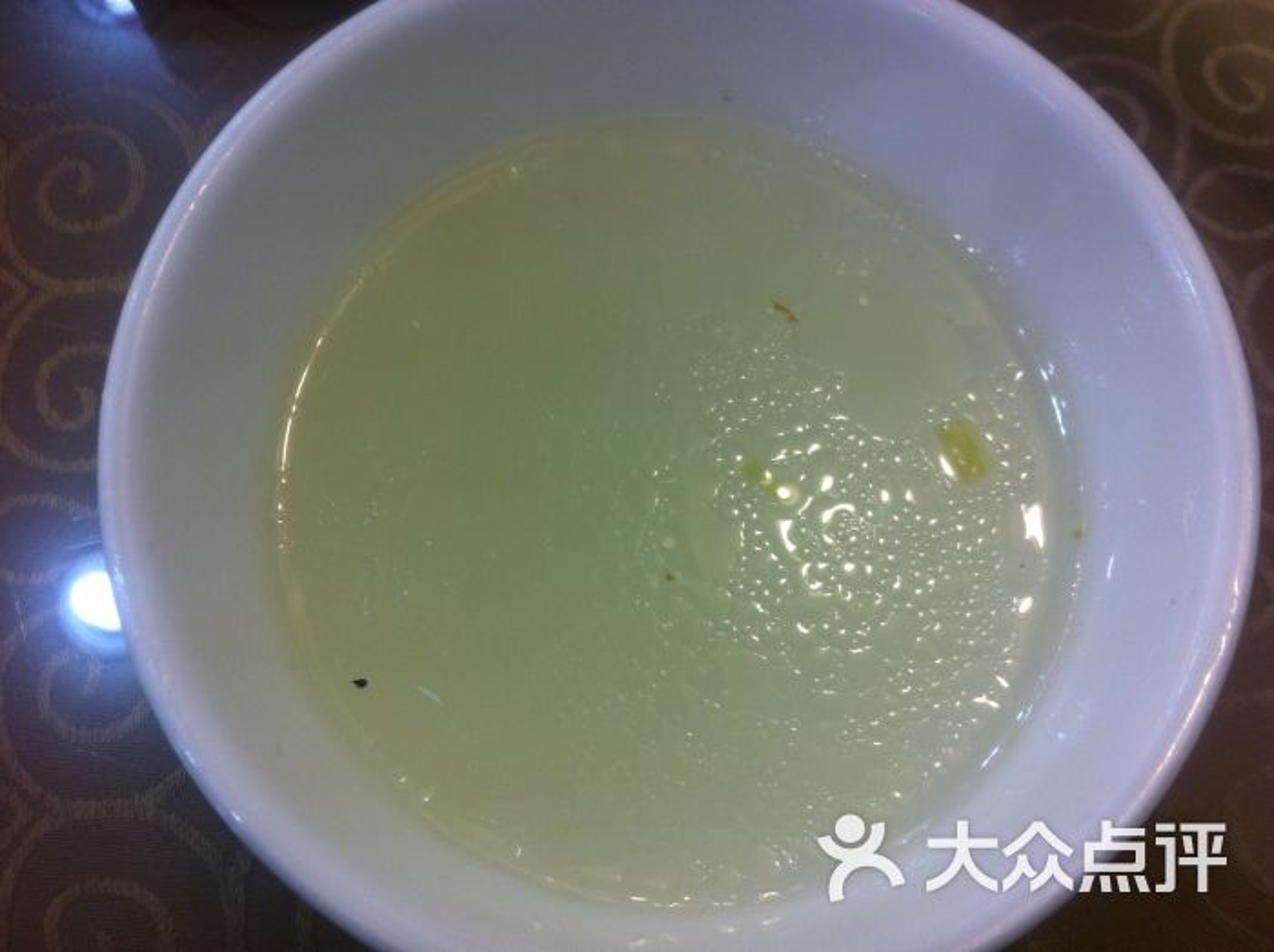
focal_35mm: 35
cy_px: 476
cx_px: 637
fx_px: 1286
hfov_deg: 52.7
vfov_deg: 40.6
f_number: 2.8
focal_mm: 3.85
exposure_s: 1/30
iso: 80
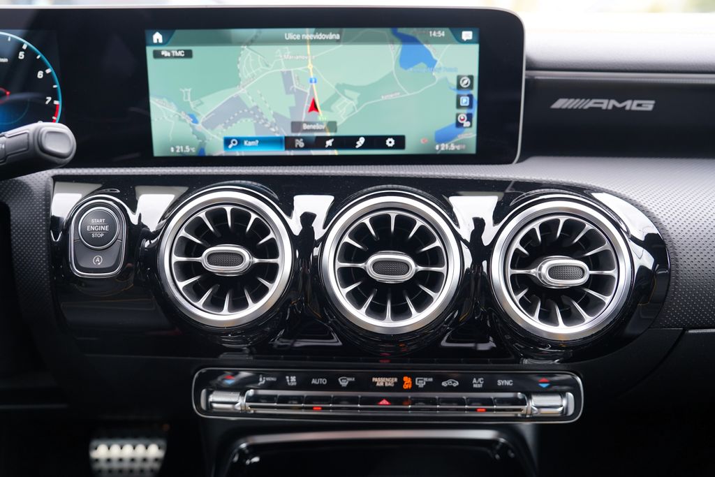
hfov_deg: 63.7
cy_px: 238
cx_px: 358
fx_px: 576
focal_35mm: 29
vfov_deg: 45.0
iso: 250
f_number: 4
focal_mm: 29
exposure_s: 1/60
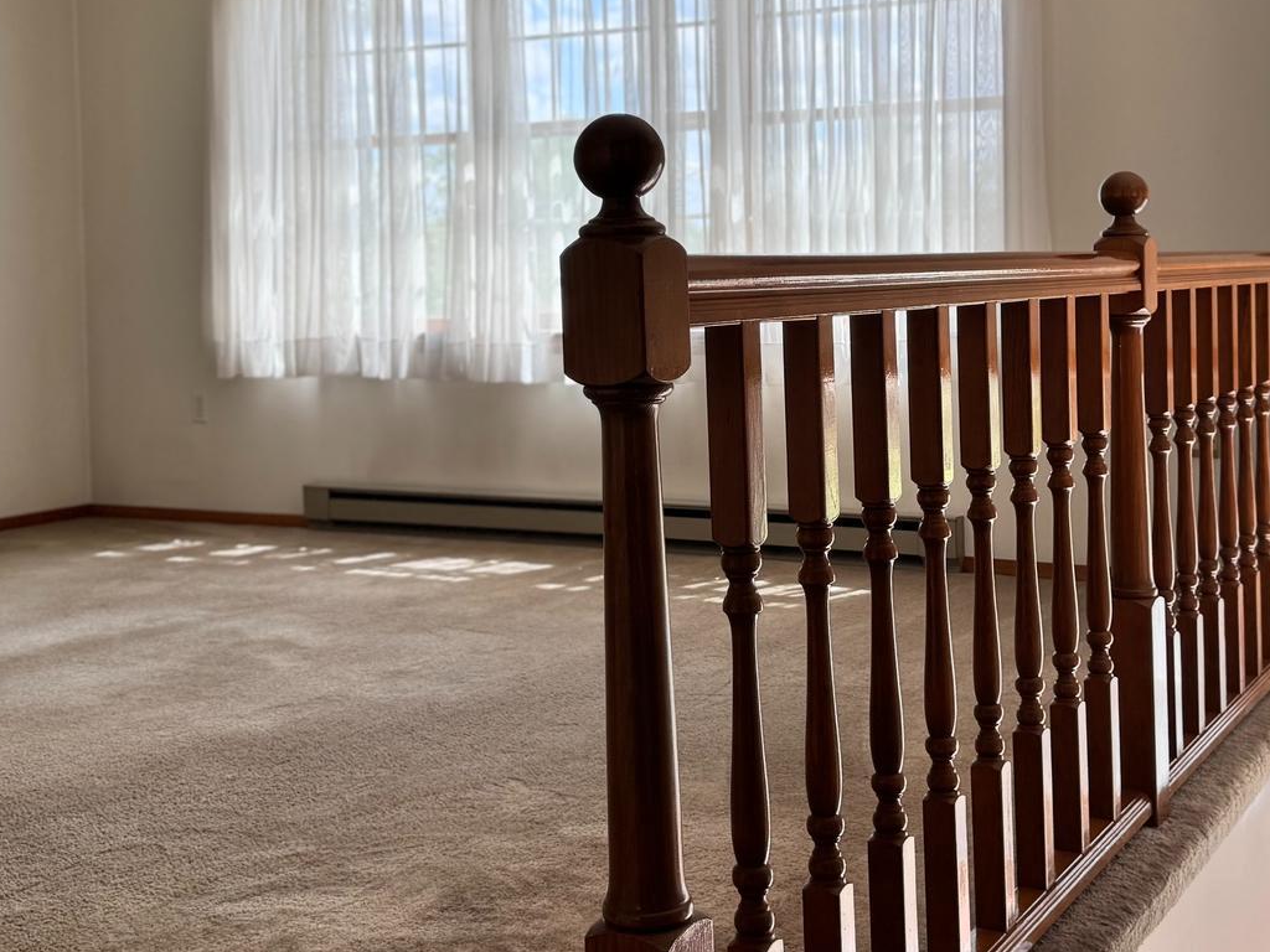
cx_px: 695
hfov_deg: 39.6
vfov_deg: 30.0
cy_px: 309
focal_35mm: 48
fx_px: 1761
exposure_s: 1/233
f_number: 1.78
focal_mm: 6.76
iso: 64
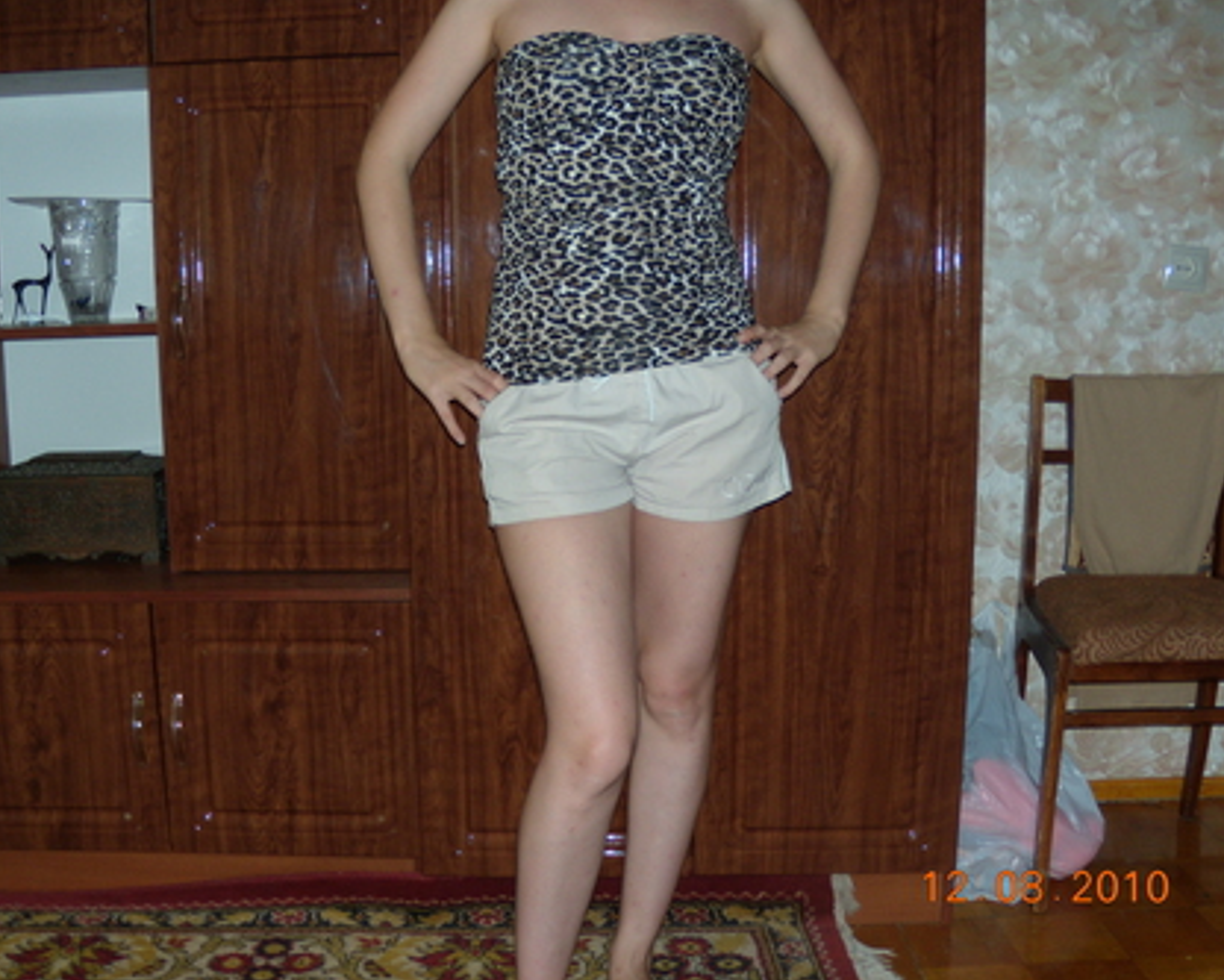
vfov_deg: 39.2
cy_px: 494
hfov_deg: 47.9
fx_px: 1377
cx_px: 565
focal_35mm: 38
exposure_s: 1/30
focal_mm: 6.4
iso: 100
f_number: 3.6
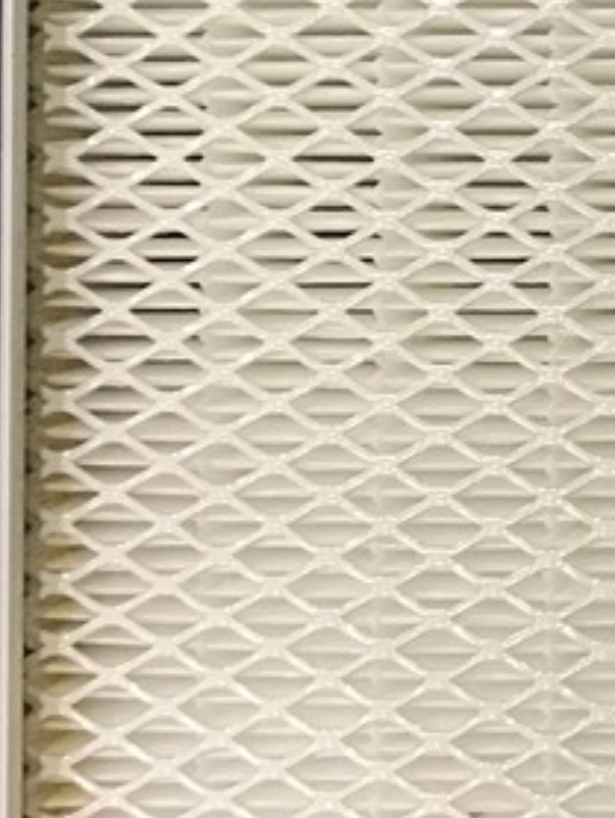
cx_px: 1142
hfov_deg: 12.9
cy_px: 271
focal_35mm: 103
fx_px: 2436
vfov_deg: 19.0
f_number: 1.8
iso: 40
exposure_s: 1/20
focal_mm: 3.99
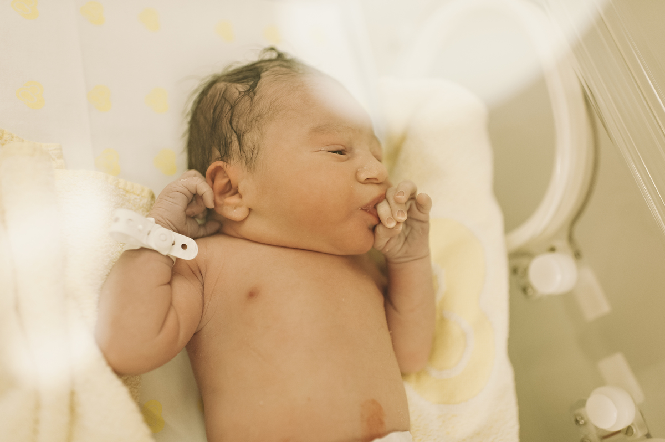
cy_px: 221
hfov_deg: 54.5
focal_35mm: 35
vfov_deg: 37.8
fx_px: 646
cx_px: 332
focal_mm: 35
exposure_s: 1/250
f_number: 2
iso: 800
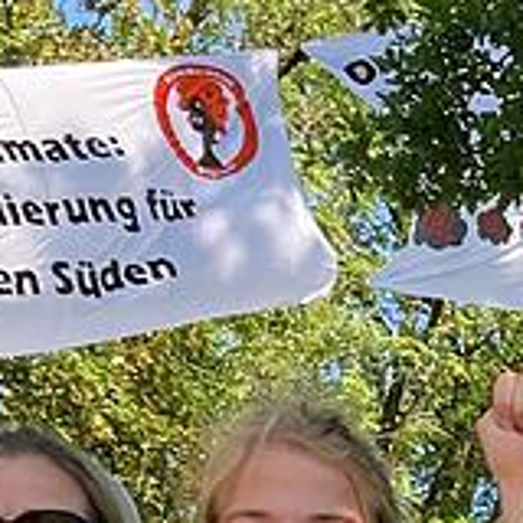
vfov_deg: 13.2
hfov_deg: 13.9
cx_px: 474
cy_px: 807
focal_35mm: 124
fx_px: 2120
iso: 20
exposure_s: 1/349
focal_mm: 3.99
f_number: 1.8
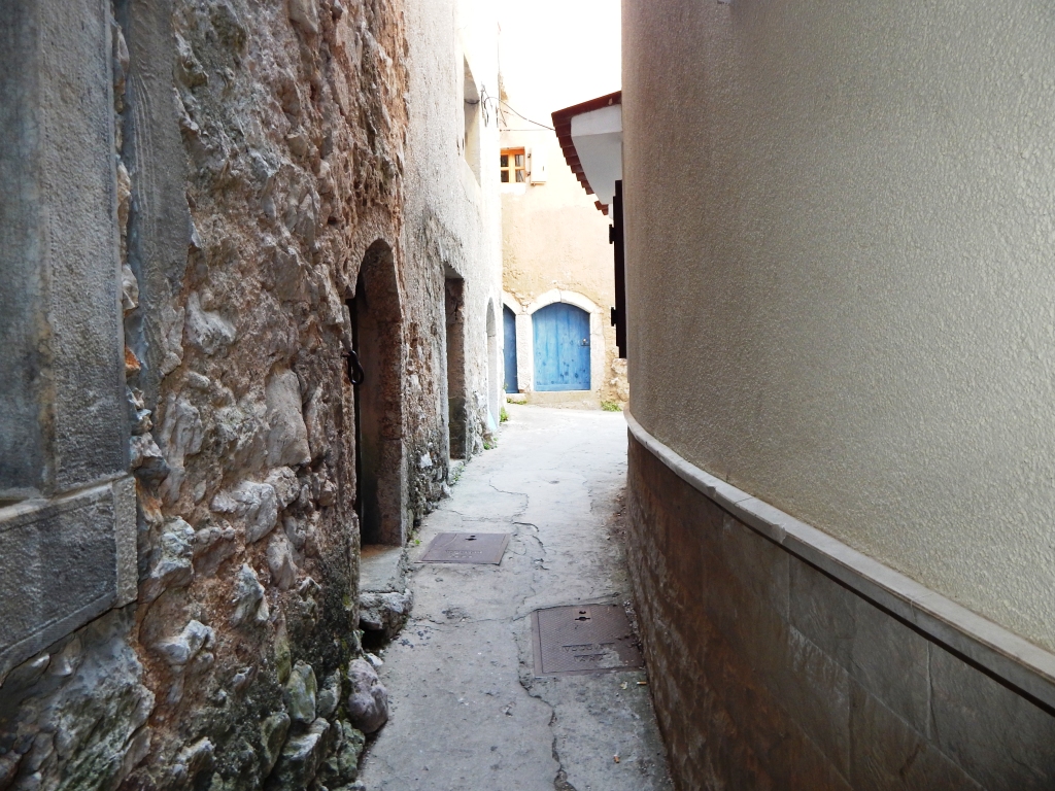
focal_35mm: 22
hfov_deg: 76.4
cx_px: 528
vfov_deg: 61.1
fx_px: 670
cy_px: 396
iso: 180
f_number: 3
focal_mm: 4
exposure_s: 1/30
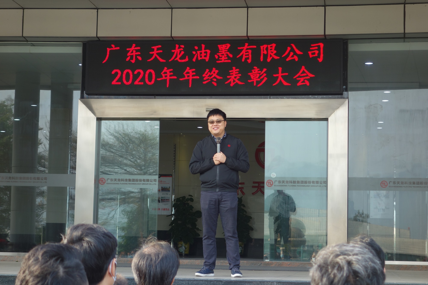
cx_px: 214
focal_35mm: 85
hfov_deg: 23.9
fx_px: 1010
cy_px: 142
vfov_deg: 16.1
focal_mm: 31.48
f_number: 4.5
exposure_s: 1/100
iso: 160
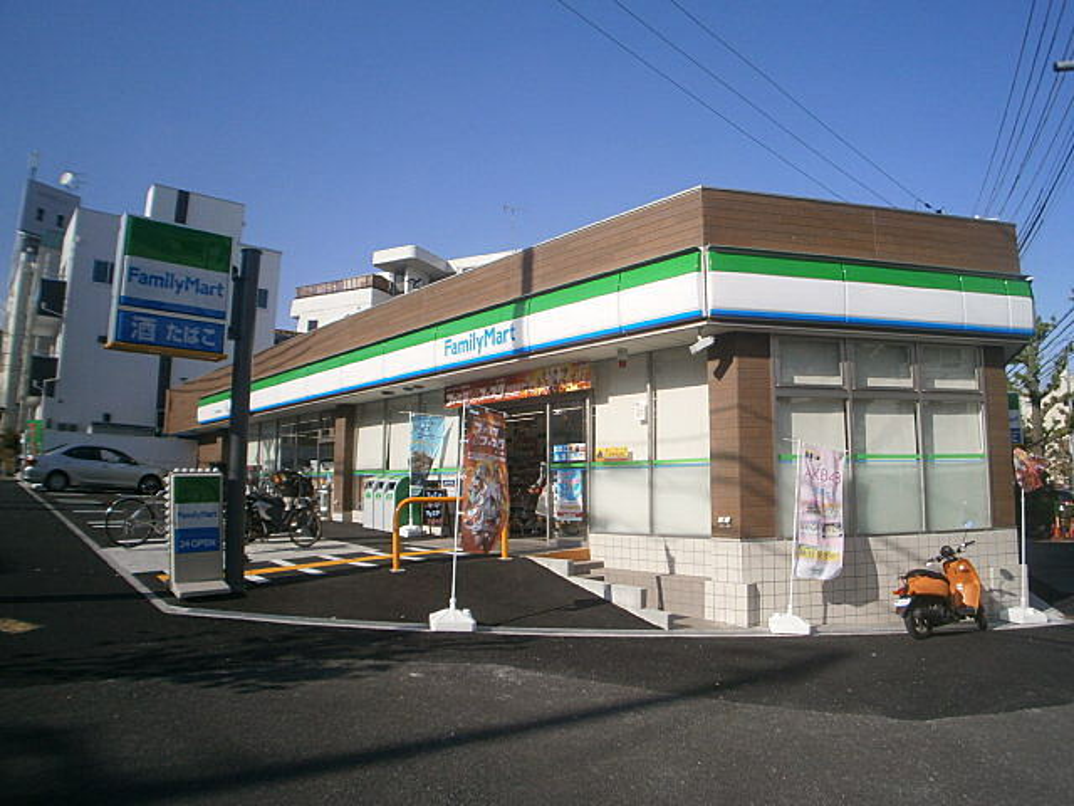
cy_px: 403
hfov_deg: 51.4
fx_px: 1117
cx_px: 537
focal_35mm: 36
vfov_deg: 39.7
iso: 80
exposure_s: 1/1250
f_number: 3.1
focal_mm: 6.4
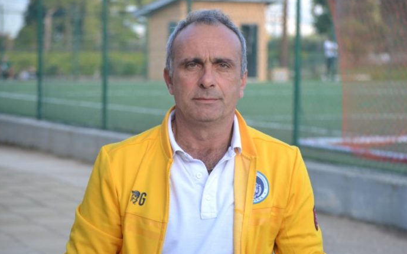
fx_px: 1165
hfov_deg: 19.8
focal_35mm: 105
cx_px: 203
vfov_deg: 12.5
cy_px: 124
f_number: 4.2
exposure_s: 1/500
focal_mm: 68
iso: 560
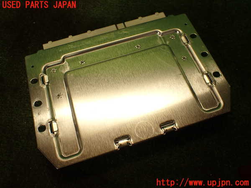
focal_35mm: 30
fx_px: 218
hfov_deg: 60.0
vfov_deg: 46.8
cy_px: 94
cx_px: 126
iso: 100
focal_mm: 5.4
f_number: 2.3
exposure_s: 1/100
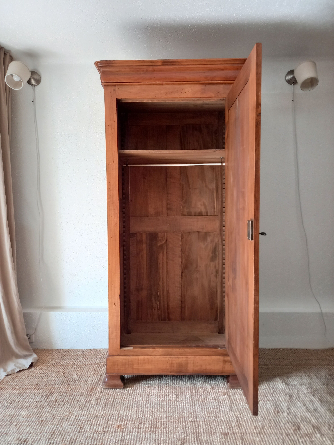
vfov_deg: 69.4
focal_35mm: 25
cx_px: 167
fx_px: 322
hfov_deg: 54.9
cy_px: 222
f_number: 2
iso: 80
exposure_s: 1/50
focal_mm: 4.6
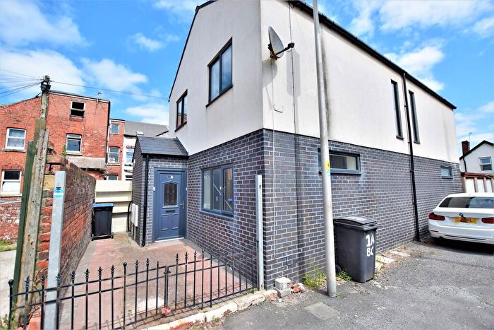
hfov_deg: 100.4
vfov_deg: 77.4
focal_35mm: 15
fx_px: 206
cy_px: 165
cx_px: 247
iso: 100
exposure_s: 1/400
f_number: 5
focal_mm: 10
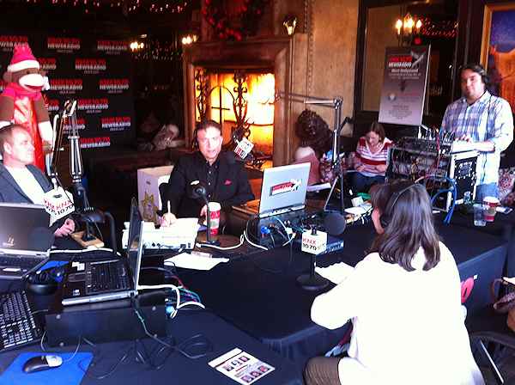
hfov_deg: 52.7
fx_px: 520
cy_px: 192
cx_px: 258
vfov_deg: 40.6
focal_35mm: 35
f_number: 2.8
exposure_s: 1/15
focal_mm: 3.85
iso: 200
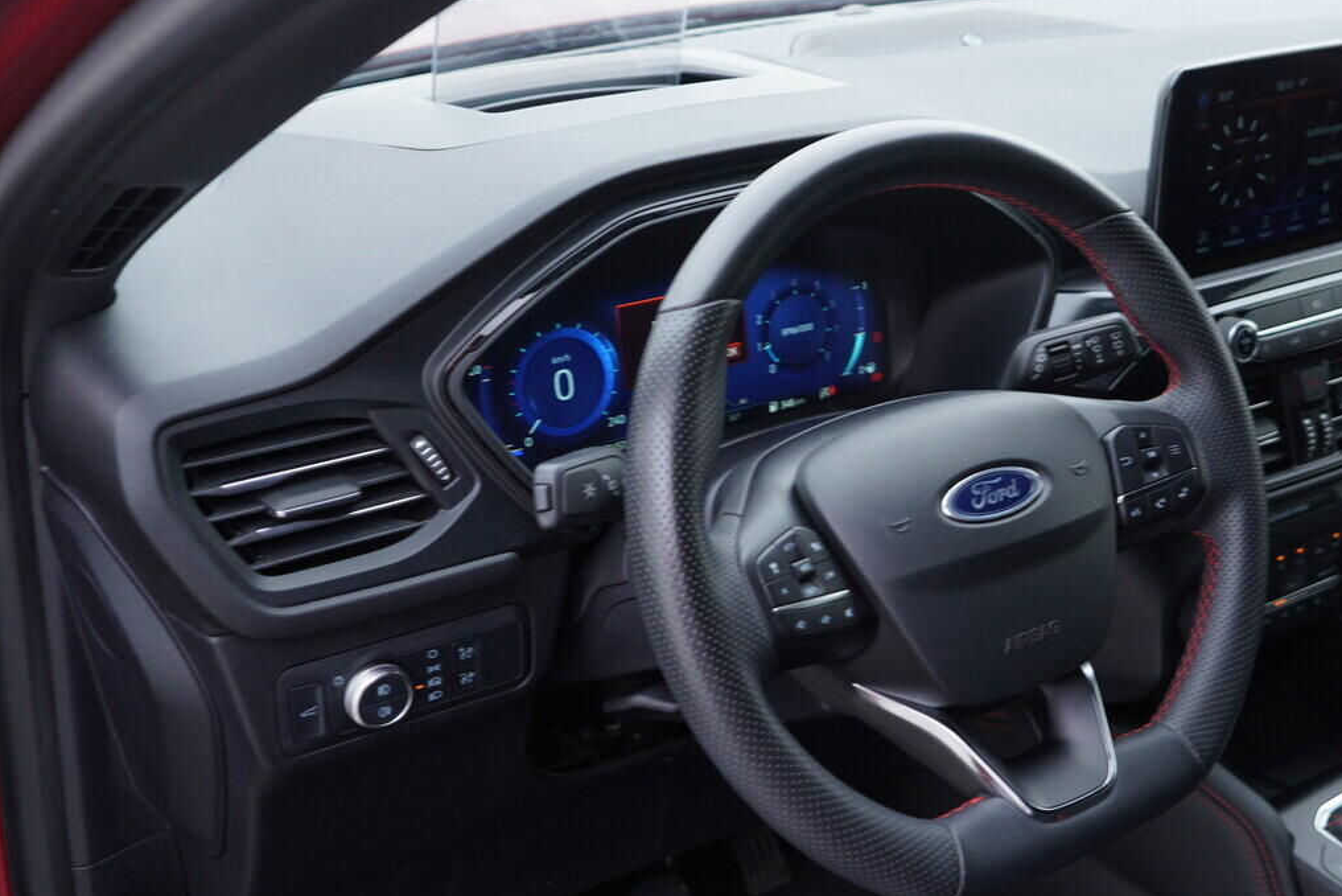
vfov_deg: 26.5
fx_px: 1902
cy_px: 448
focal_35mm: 51
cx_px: 906
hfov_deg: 38.4
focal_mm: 24
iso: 200
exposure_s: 1/40
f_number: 2.8
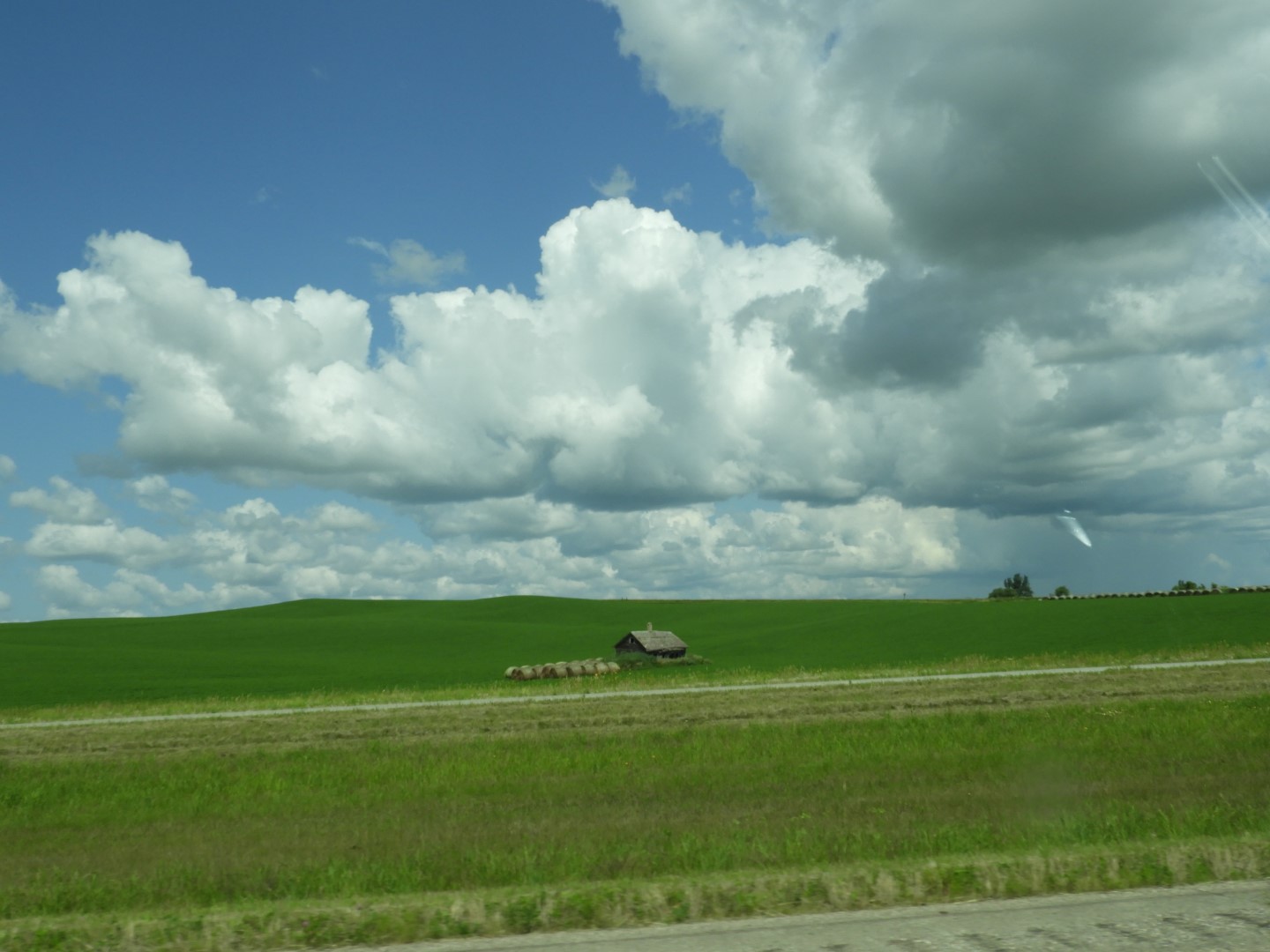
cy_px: 476
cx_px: 635
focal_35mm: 35
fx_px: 1284
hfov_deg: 52.6
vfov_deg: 40.7
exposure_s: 1/1600
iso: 100
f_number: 3.8
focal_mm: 6.3
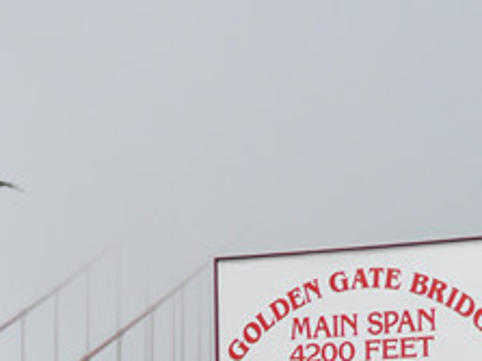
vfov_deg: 7.9
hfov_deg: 10.6
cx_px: 344
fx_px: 2589
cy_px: 505
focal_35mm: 186
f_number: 4.2
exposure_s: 1/4000
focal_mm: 36
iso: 400
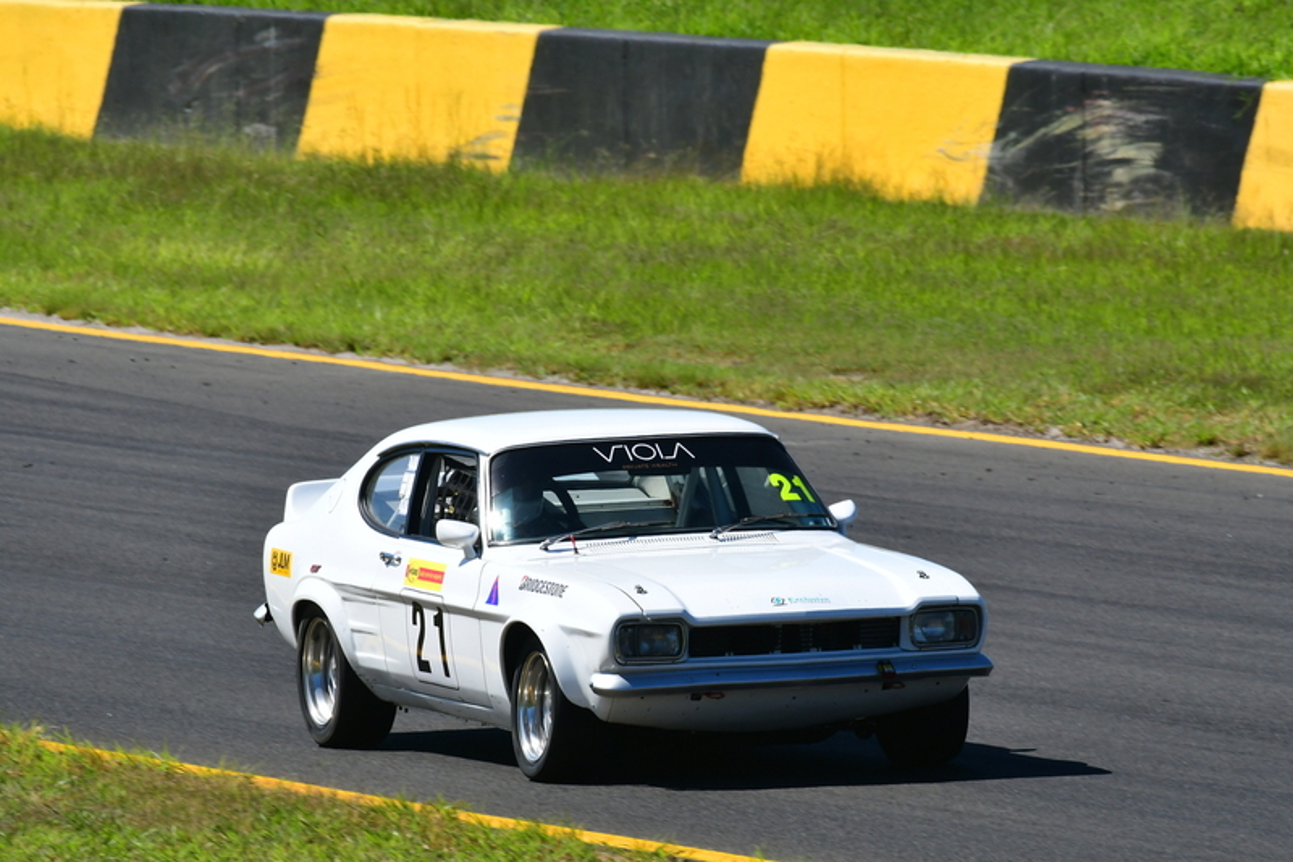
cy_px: 431
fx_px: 26930
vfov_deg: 1.8
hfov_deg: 2.8
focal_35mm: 750
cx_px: 646
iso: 500
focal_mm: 500
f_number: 13
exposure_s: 1/640
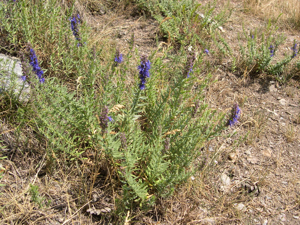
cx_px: 150
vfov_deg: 37.7
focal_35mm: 38
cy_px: 112
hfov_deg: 49.0
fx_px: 329
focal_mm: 8
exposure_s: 1/134
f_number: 7.6
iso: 100
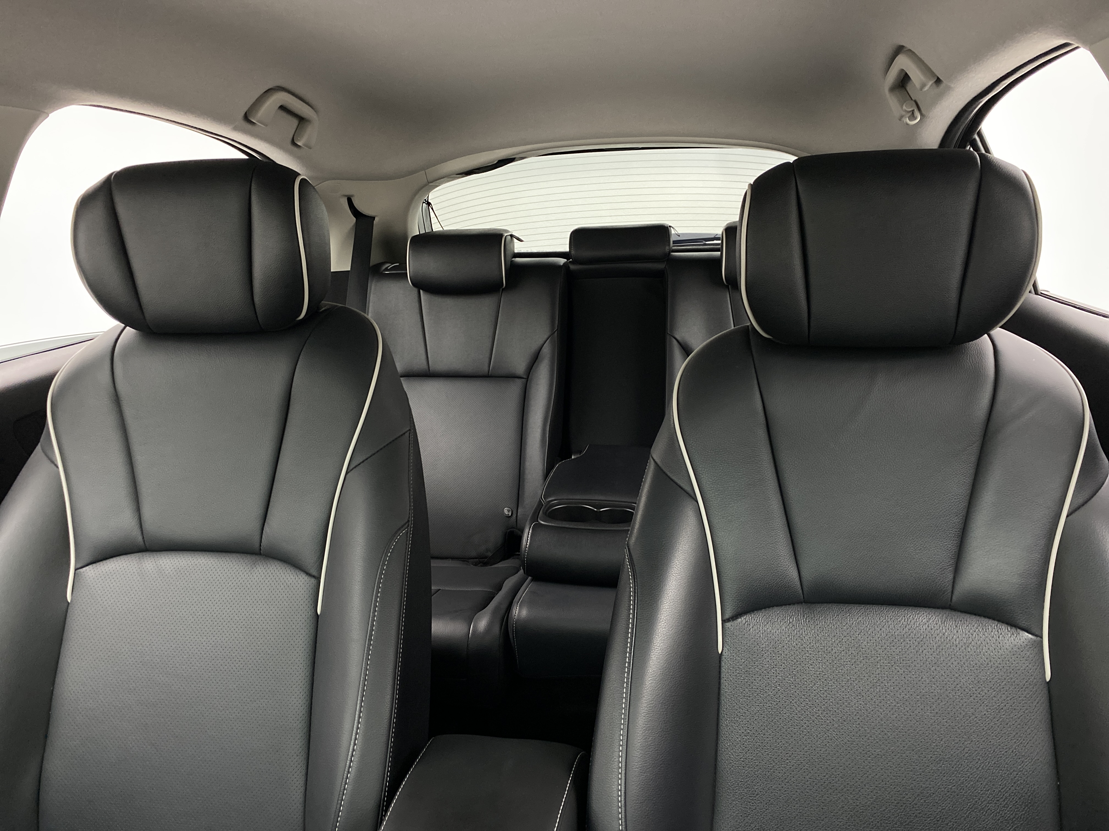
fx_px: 833
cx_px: 554
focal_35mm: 26
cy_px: 416
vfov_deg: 53.1
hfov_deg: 67.3
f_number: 1.8
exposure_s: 1/30
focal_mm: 4.25
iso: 500
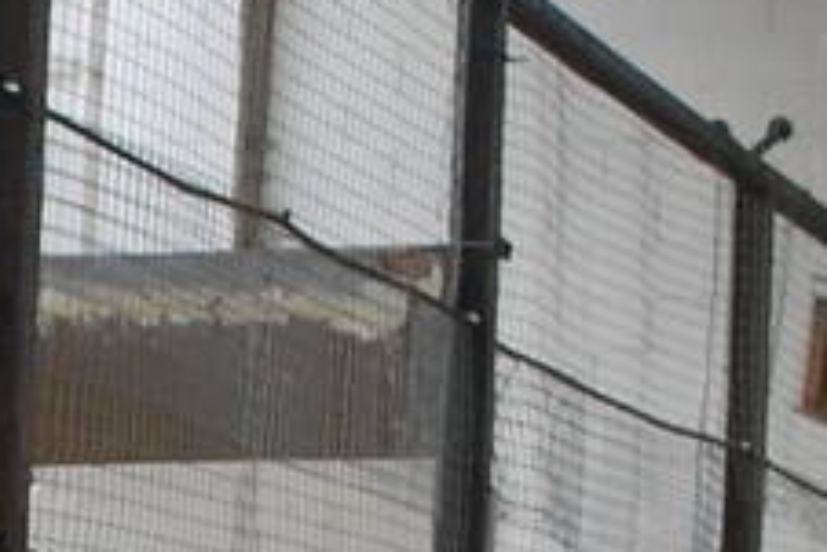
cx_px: -326
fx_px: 4390
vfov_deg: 7.1
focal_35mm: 191
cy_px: 879
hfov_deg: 10.5
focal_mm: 18
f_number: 3.5
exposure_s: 1/100
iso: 400
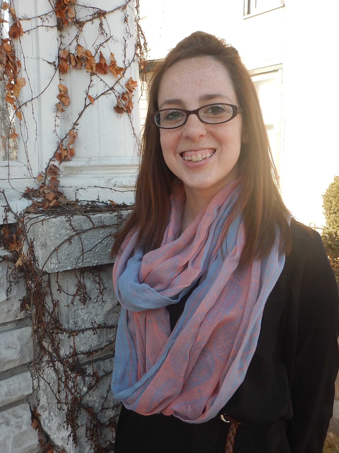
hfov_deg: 41.8
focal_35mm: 34
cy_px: 226
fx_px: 444
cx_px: 170
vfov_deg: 54.0
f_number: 4.2
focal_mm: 6.1
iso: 220
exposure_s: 1/250
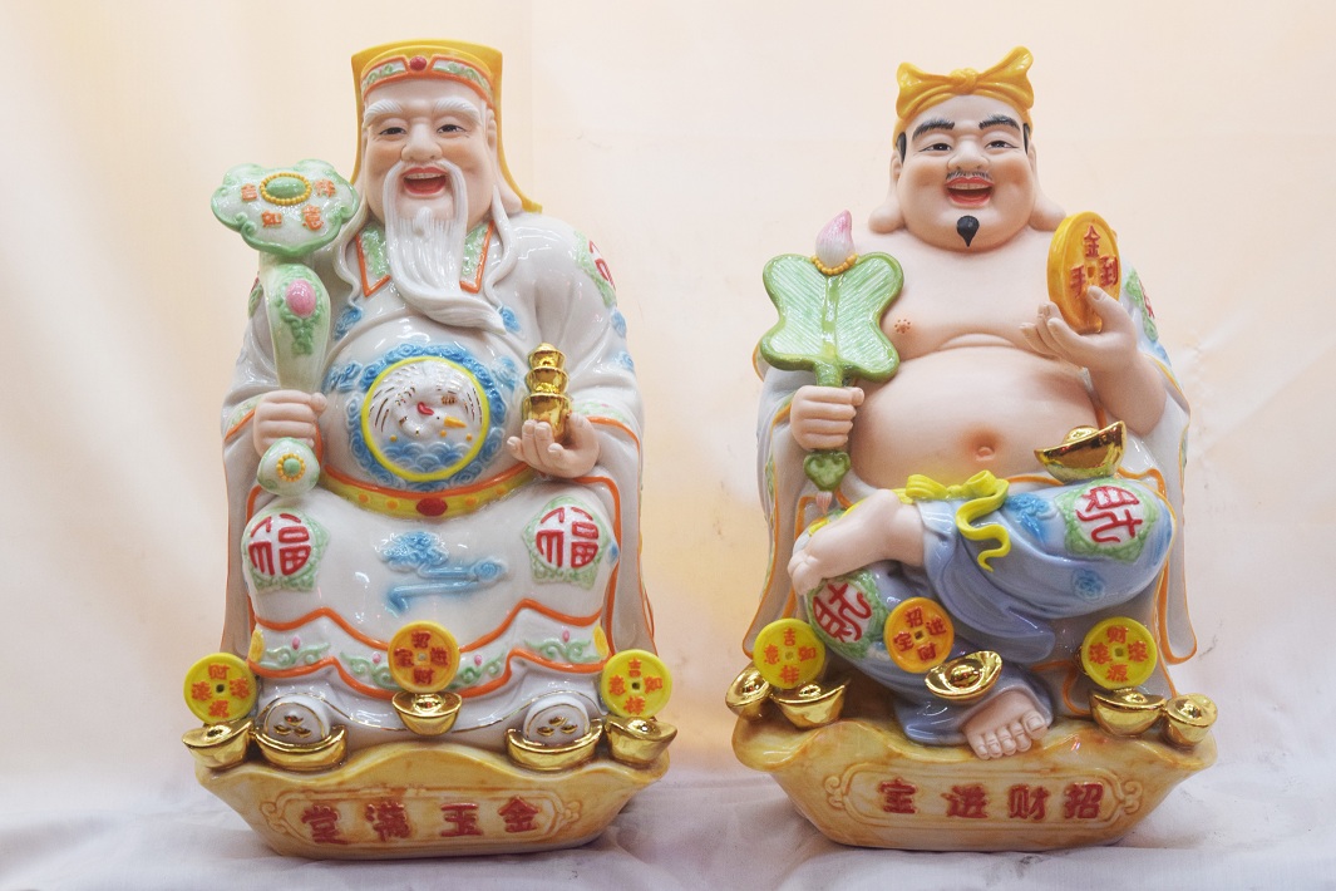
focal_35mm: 72
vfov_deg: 18.9
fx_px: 2672
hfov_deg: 28.1
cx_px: 668
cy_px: 446
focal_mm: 48
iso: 1000
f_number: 5.3
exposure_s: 1/60
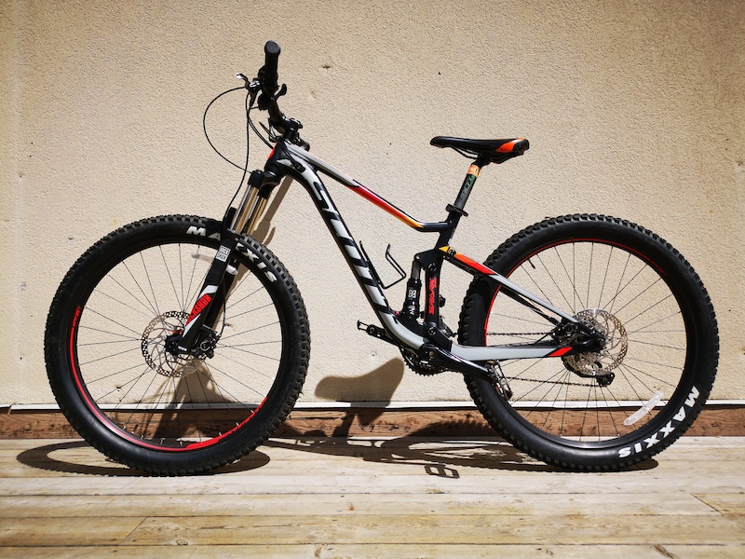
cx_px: 372
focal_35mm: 27
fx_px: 581
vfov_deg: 51.4
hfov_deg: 65.3
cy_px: 280
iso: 50
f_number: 1.8
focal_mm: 3.95
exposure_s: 1/1965
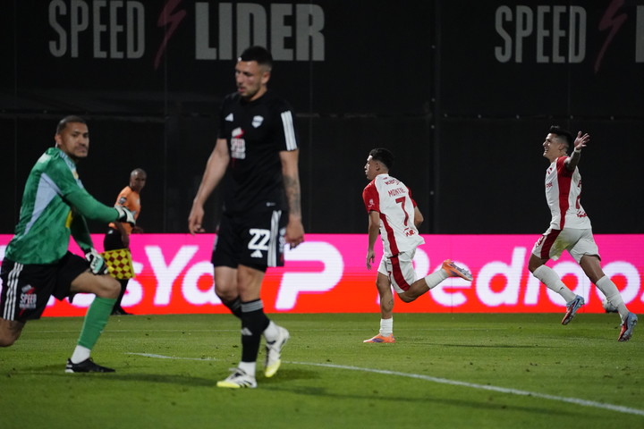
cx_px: 322
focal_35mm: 342
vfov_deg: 4.0
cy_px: 214
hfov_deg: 6.0
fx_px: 6118
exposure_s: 1/1000
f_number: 5.6
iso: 12800
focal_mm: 342
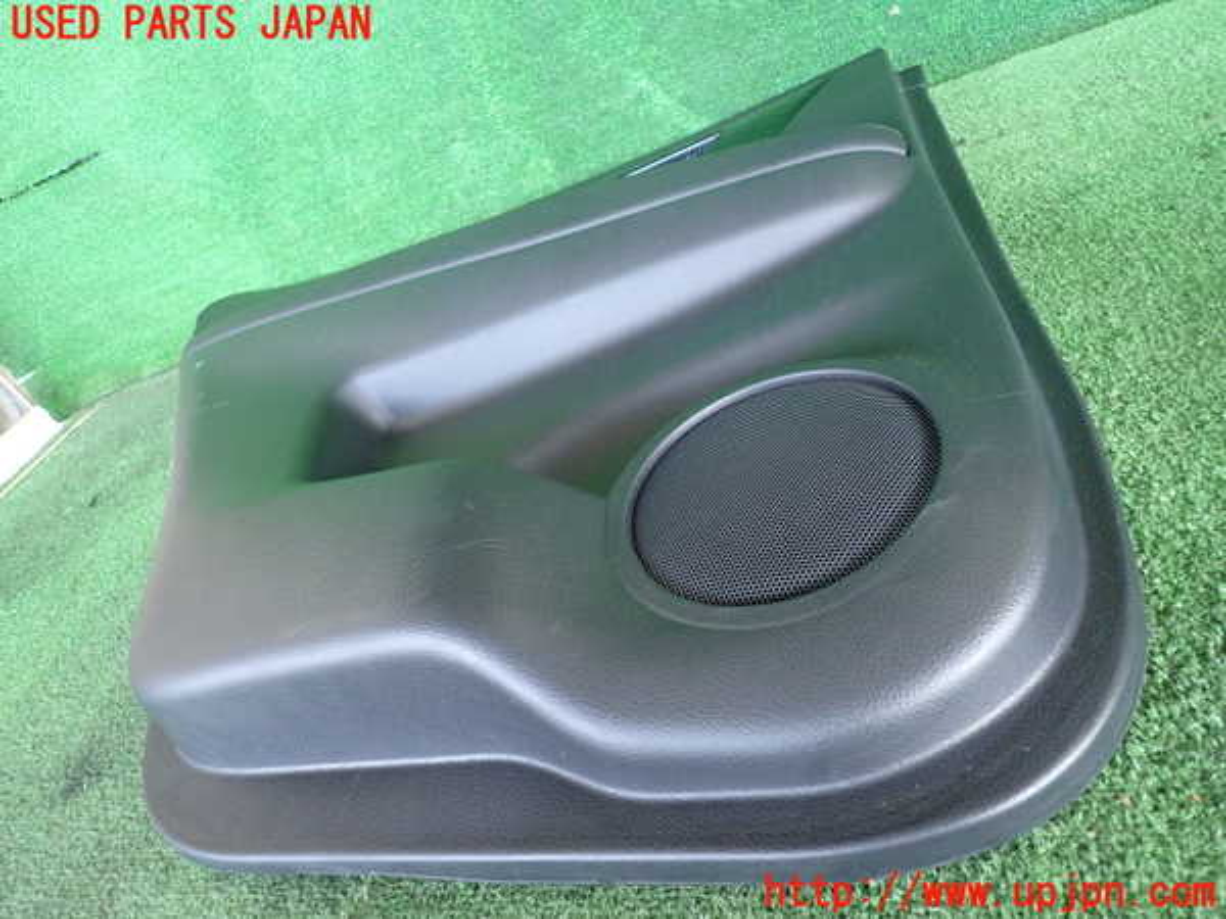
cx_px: 613
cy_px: 460
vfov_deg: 54.9
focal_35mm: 25
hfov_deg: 69.4
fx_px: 885
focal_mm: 4.5
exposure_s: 1/125
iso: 640
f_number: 2
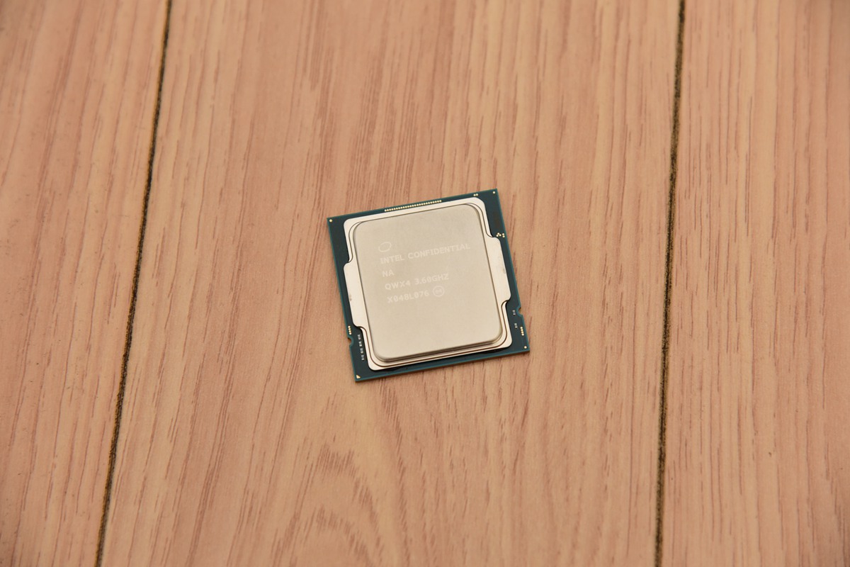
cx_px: 425
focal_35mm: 120
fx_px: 2833
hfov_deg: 17.1
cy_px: 284
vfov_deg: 11.4
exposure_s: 1/60
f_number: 5.6
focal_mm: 120
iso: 1600
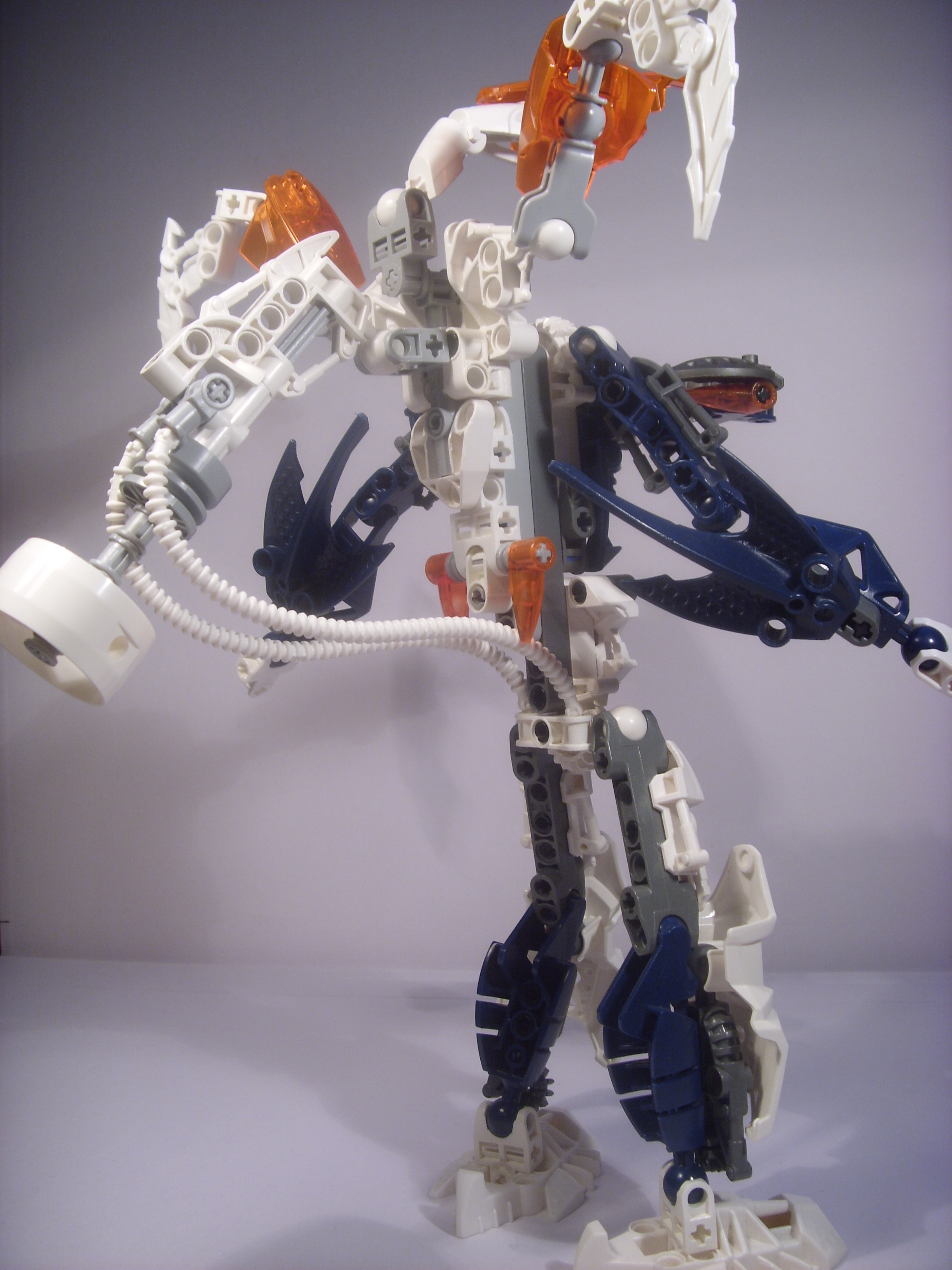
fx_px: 1137
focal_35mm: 31
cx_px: 476
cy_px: 635
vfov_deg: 58.4
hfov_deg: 45.4
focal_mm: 6.3
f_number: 3.5
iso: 100
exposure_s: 1/30
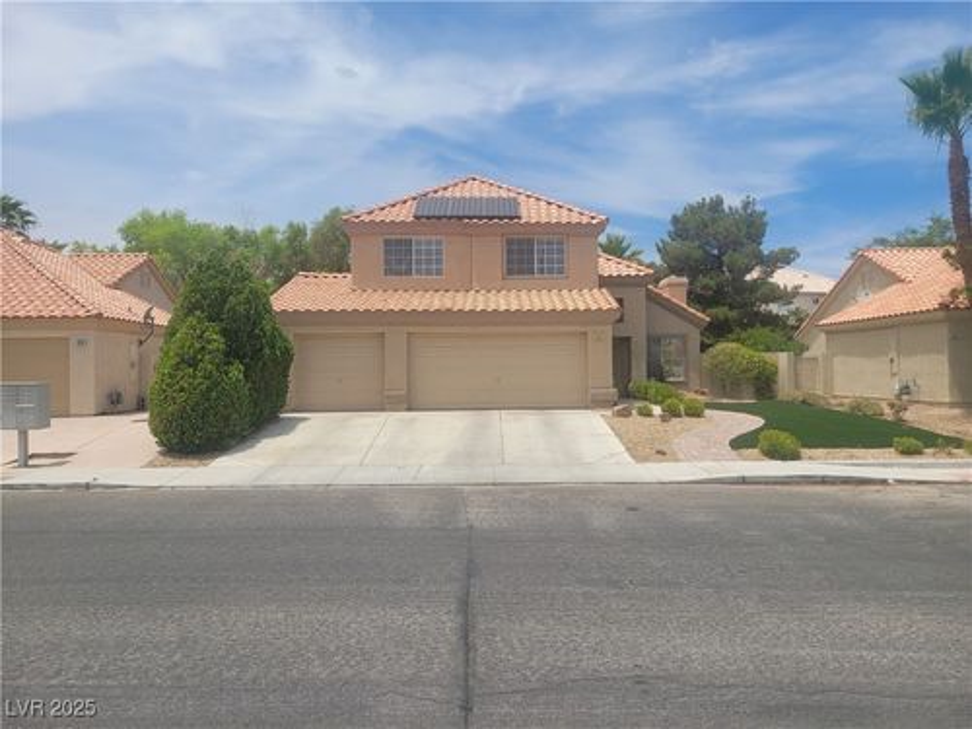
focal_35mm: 26
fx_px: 730
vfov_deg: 53.1
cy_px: 364
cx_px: 486
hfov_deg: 67.3
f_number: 1.8
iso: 40
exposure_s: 1/3464
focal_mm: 5.4
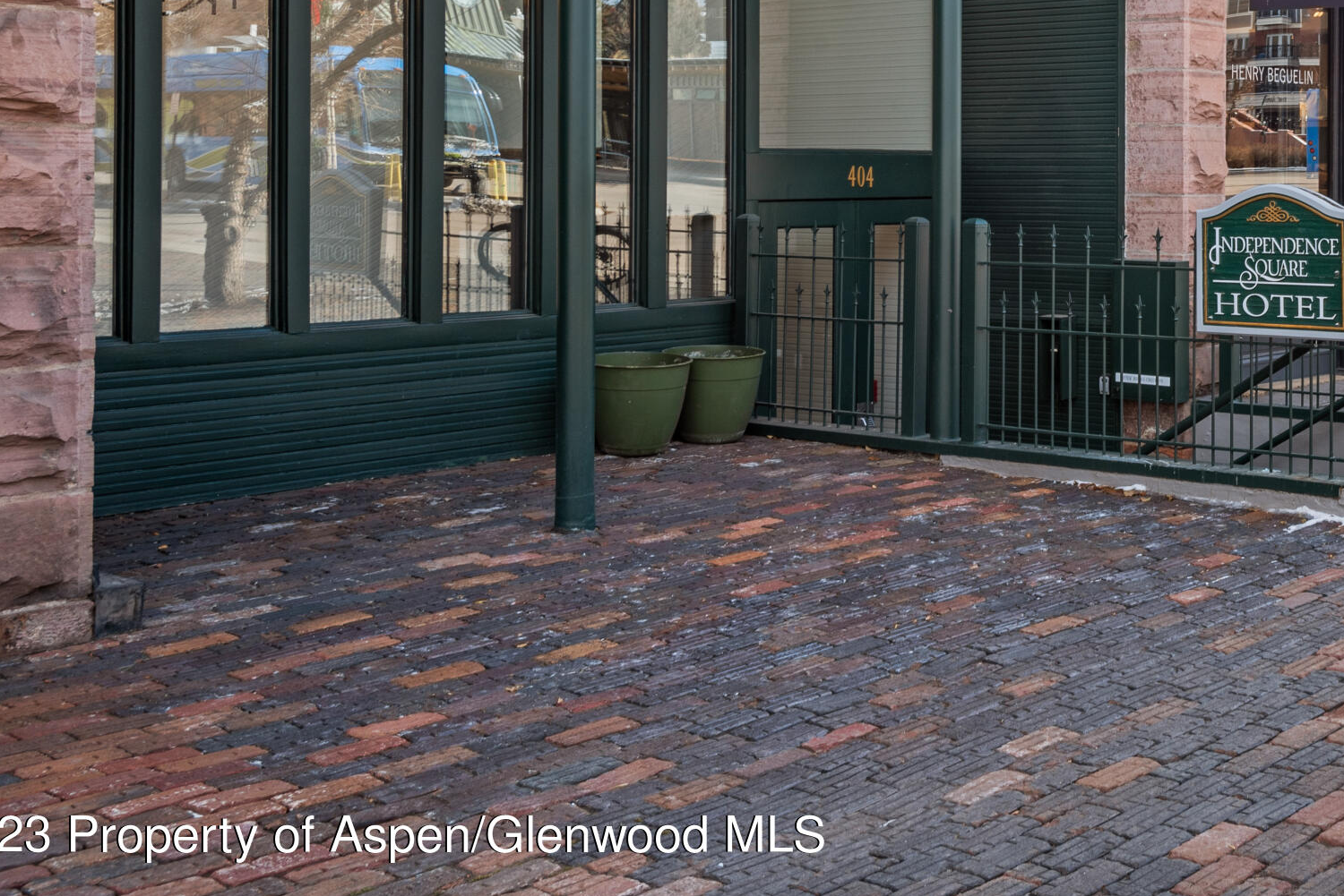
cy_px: 21
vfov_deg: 26.7
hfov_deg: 38.0
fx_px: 1792
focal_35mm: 48
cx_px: 1243
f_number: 13
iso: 100
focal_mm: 24
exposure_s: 1/20
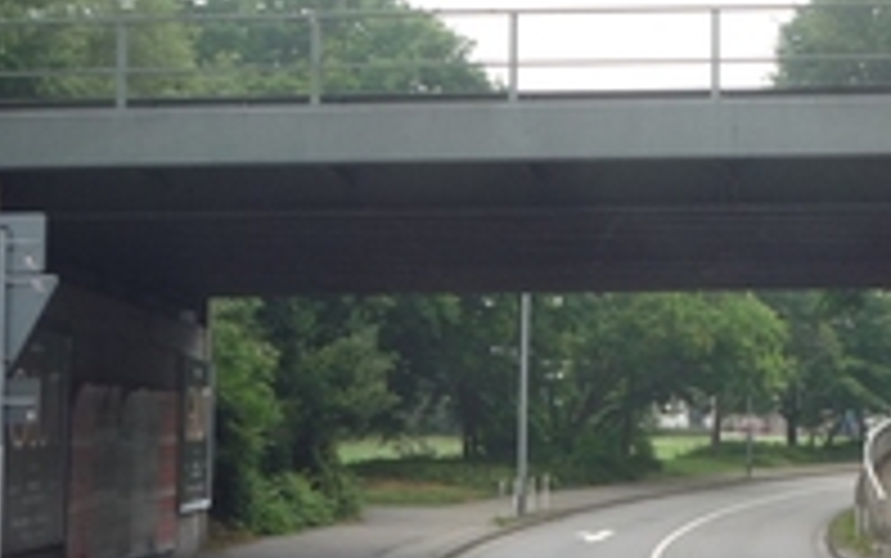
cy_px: 202
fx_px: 2187
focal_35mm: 90
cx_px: 873
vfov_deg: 14.5
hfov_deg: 22.2
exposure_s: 1/160
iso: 100
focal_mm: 5.2
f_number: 4
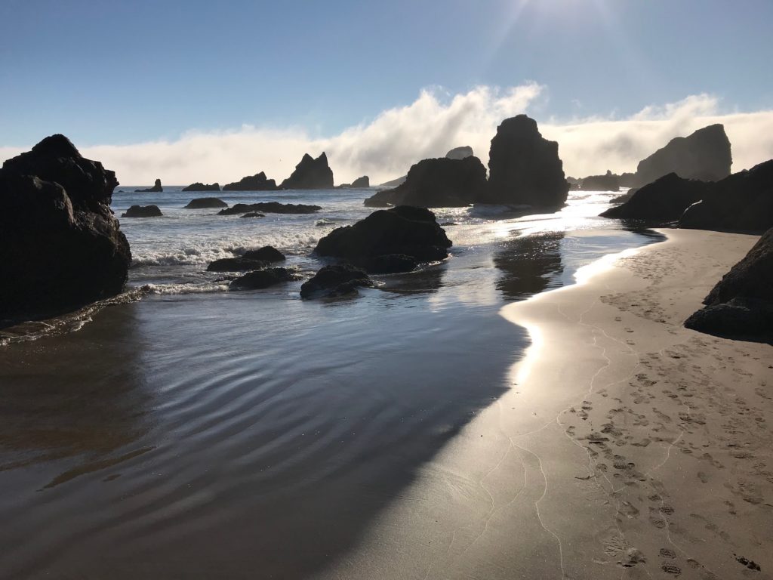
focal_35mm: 28
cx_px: 386
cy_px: 290
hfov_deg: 63.4
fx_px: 625
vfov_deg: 49.7
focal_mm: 3.99
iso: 25
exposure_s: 1/10638
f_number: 1.8
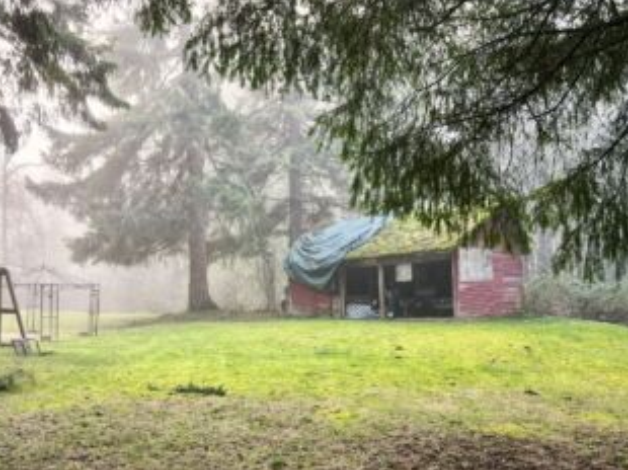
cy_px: 296
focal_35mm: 31
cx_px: 233
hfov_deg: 57.6
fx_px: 562
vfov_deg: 45.0
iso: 100
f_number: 2.8
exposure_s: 1/15
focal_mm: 4.5
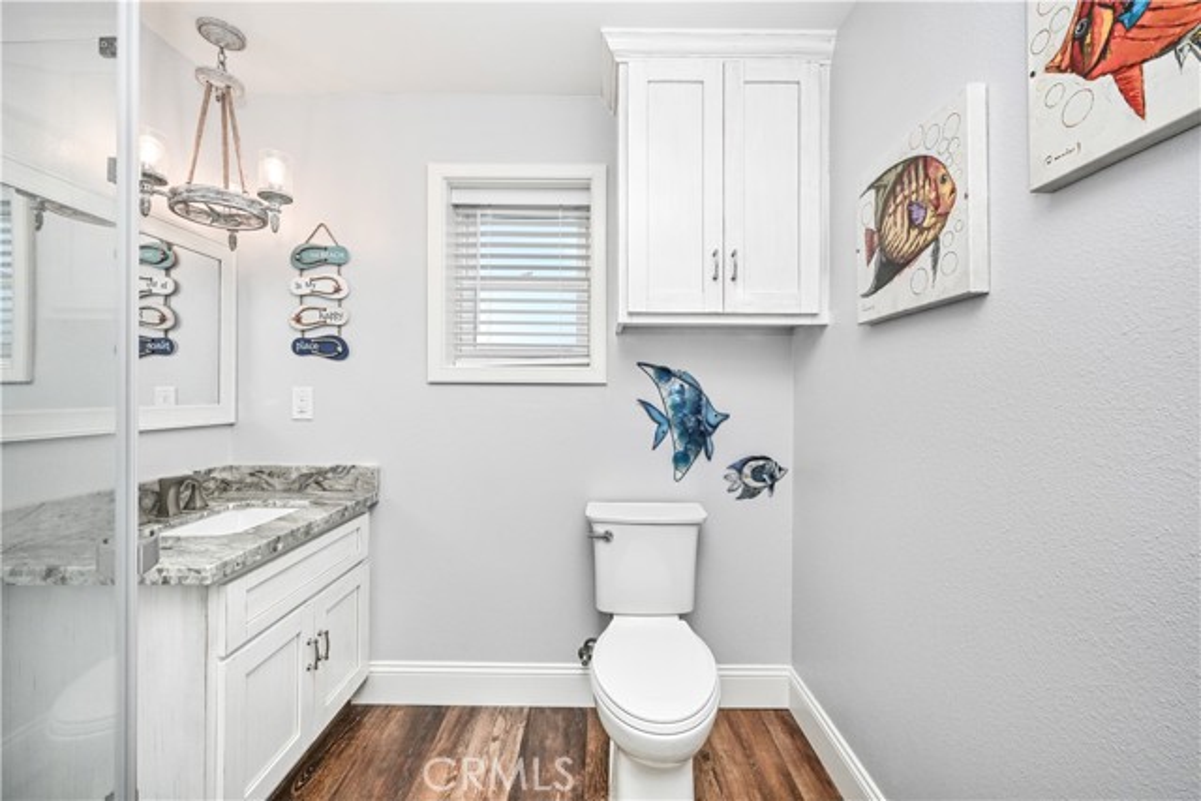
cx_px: 600
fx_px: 467
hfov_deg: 104.2
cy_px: 400
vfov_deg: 81.2
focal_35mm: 14
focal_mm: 14
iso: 1100
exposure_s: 1/200
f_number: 16
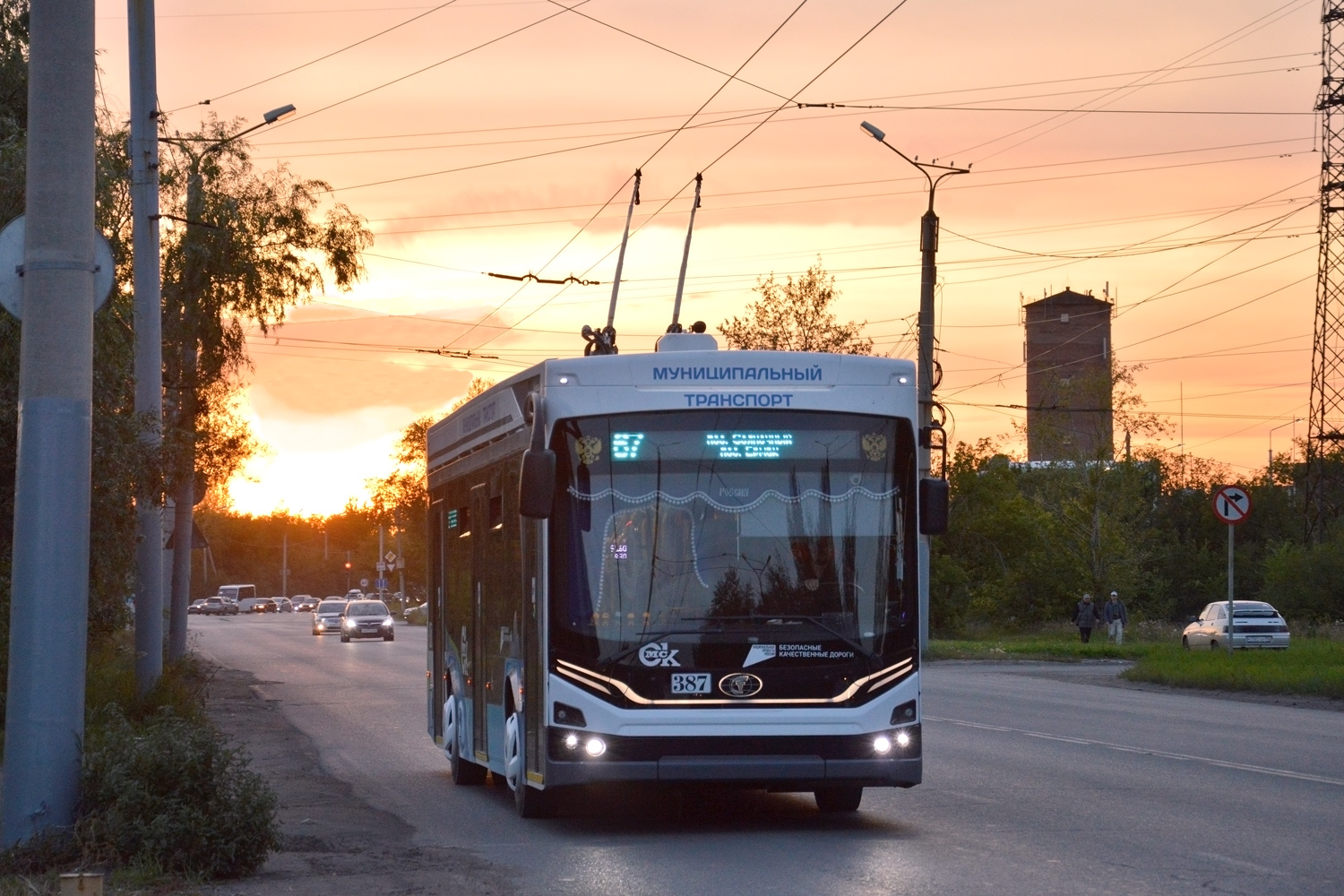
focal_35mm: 128
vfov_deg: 10.8
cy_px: 448
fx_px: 4760
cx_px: 672
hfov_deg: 16.1
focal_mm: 85
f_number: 5.6
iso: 800
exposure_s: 1/250
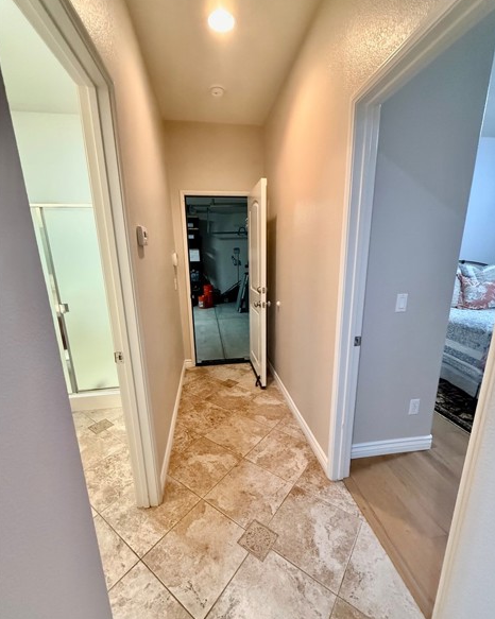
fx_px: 275
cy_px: 324
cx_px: 250
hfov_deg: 84.0
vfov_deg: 96.7
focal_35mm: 15
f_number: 2.2
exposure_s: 1/60
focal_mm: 2.22
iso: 640
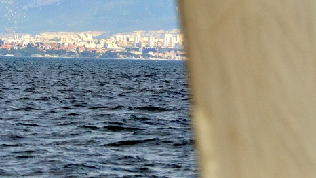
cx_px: 21
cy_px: -42
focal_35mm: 235
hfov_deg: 9.1
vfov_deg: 5.1
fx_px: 1969
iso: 800
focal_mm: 70
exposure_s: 1/8000
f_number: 4.5
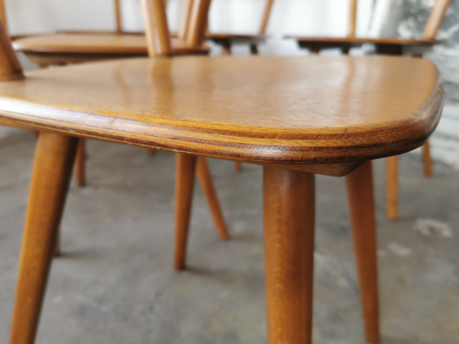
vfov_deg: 51.4
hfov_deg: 65.3
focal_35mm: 27
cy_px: 172
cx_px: 230
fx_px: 358
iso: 125
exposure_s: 1/60
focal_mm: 5.56
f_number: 1.6
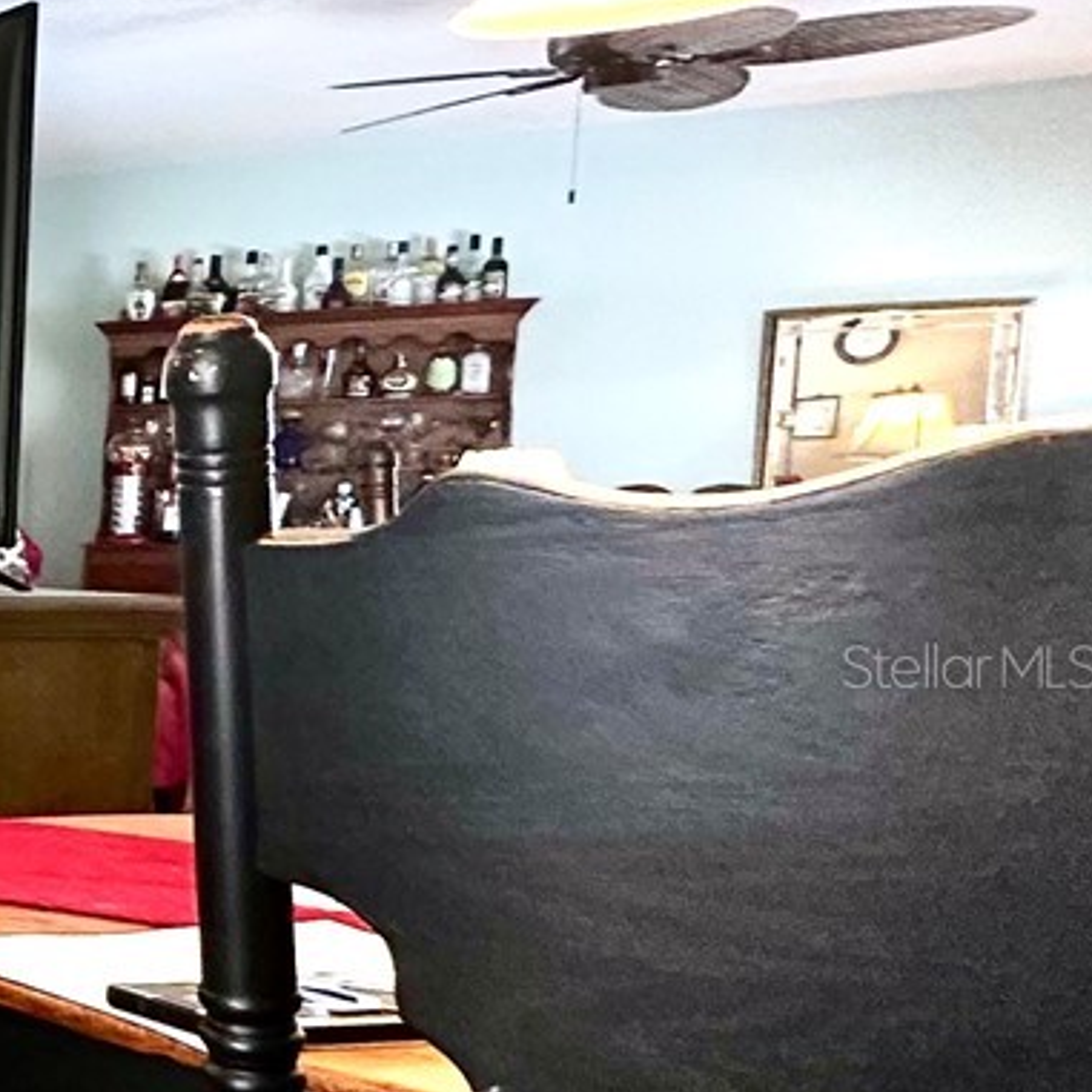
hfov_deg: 18.3
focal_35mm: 52
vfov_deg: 32.7
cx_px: -1181
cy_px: 665
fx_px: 1856
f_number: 2.2
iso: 200
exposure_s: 1/60
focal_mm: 2.22
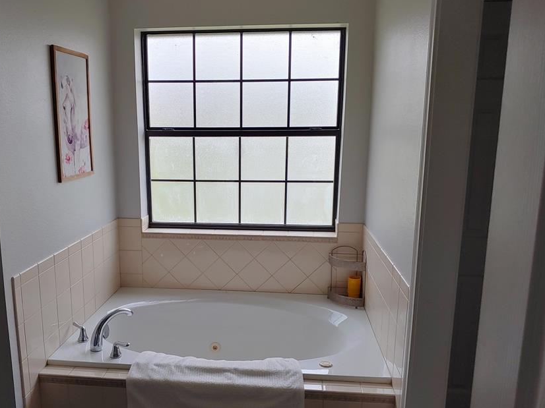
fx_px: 488
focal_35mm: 31
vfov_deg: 45.3
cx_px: 222
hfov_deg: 58.0
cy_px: 230
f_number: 1.5
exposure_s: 1/820
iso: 100
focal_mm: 4.23
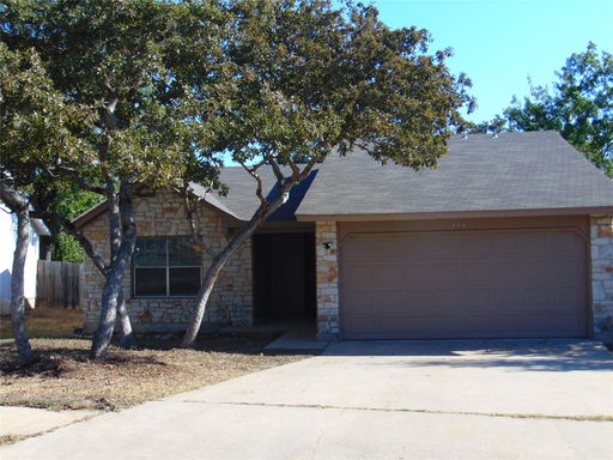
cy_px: 230
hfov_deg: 44.8
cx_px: 306
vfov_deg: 34.3
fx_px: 744
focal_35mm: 42
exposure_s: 1/640
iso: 80
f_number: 3.3
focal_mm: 7.6
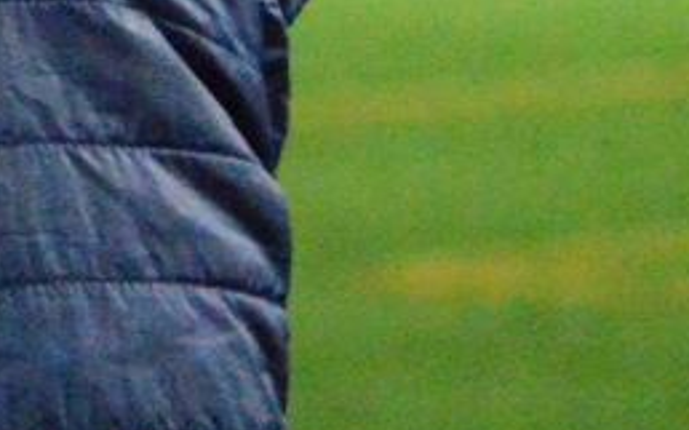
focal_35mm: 515
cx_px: -708
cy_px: -83
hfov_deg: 4.0
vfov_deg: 2.5
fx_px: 9666
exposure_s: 1/250
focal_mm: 58
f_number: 6.3
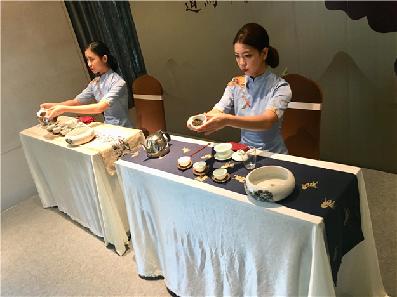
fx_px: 332
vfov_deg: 48.2
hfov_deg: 61.7
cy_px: 148
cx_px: 198
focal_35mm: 29
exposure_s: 1/33
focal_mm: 4.15
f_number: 2.2
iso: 160
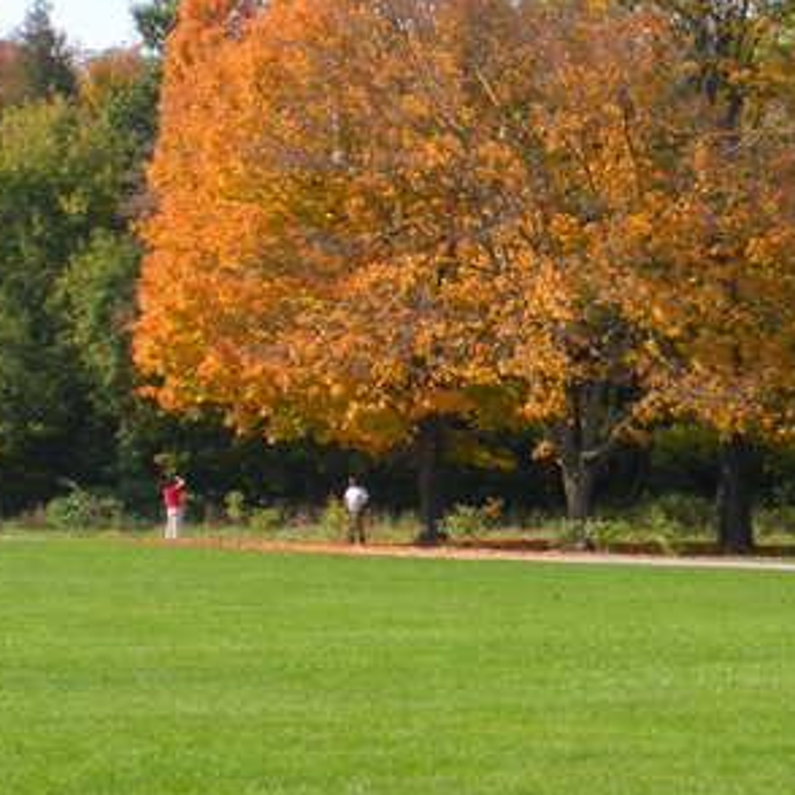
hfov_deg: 12.0
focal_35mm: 146
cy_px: 216
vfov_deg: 11.9
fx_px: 3794
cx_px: 511
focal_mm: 14.2
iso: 64
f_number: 4.8
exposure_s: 1/193
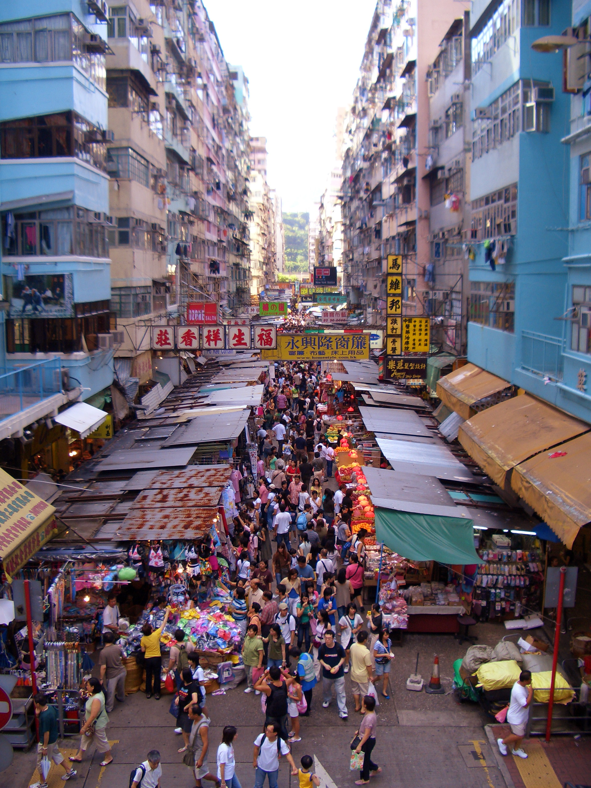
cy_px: 394
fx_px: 797
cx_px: 296
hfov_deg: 40.7
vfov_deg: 52.6
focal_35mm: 35
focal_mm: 5.8
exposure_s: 1/125
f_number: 2.6
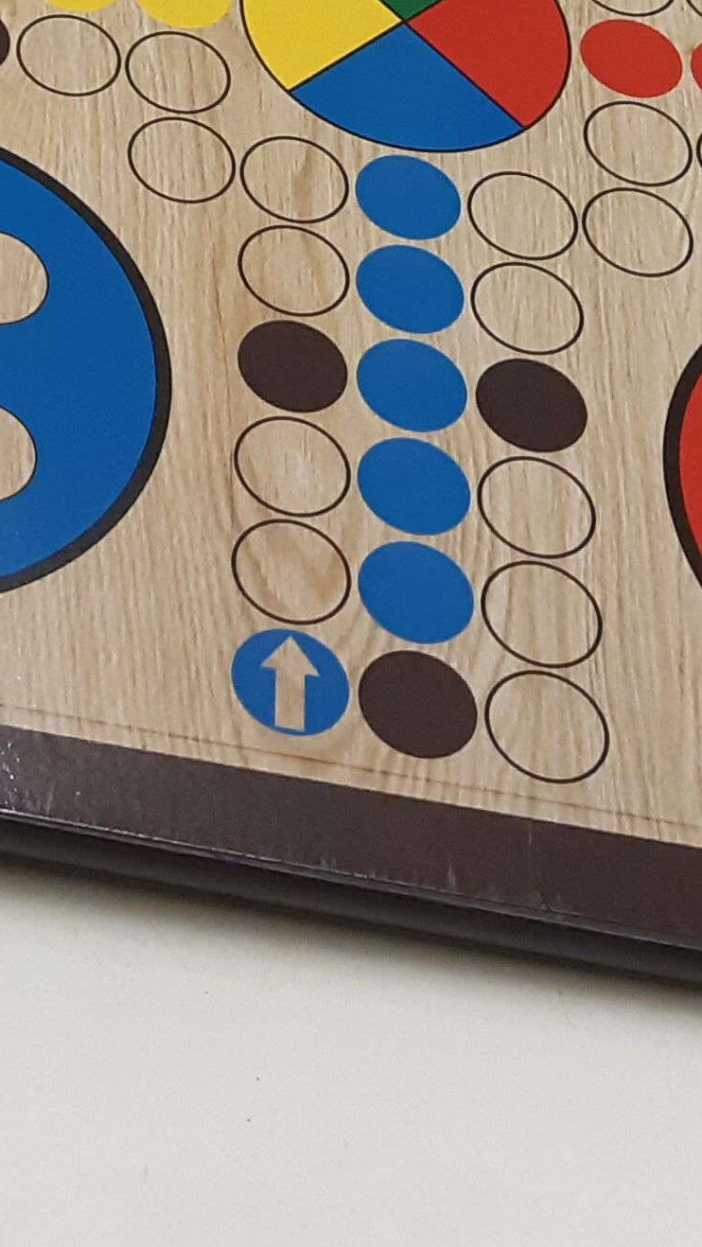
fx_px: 3274
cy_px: -372
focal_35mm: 99
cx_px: -587
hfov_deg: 11.3
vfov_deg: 19.8
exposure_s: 1/50
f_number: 1.7
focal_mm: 3.92
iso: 125
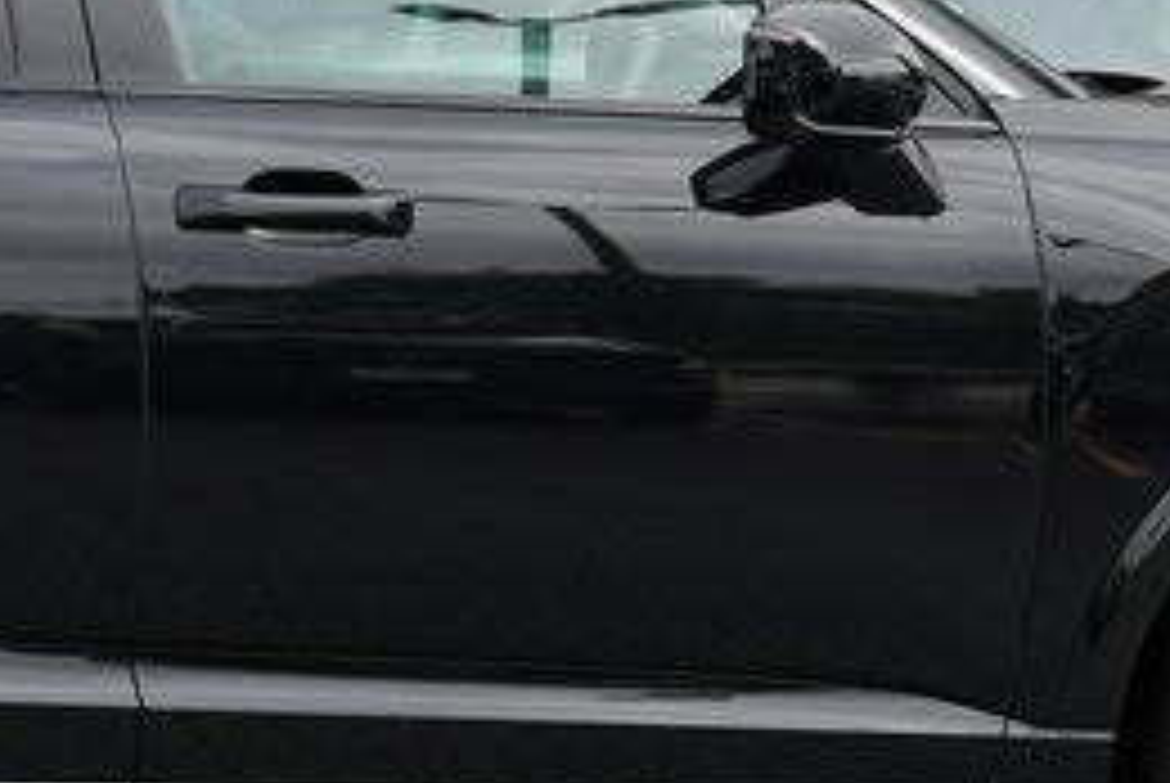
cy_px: 358
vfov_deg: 8.0
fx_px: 5629
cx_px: 171
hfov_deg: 11.8
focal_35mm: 173
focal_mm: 44
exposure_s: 1/250
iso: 100
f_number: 5
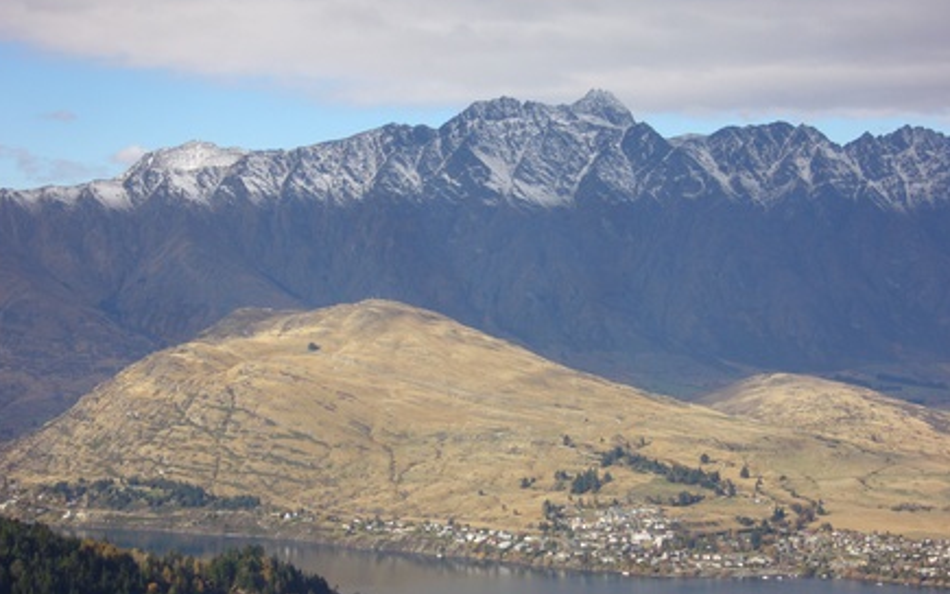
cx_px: 474
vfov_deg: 17.4
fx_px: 1942
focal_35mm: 75
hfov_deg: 27.5
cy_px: 258
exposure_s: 1/500
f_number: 4
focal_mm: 11.5
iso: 80
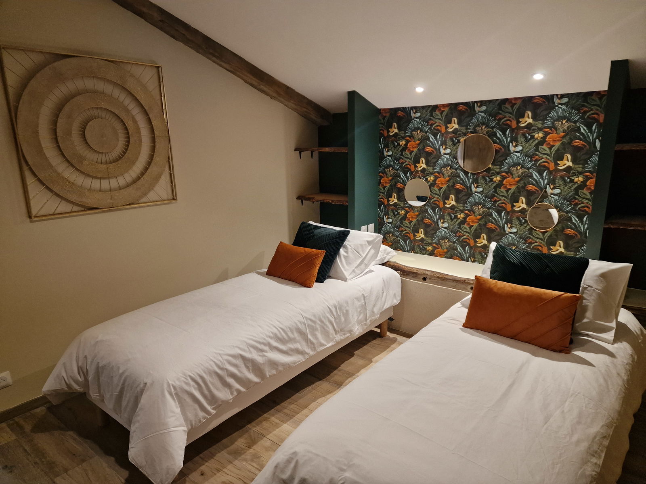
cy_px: 242
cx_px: 323
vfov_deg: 58.9
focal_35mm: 23
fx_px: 429
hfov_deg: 73.9
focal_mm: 6.4
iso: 400
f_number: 1.8
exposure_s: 1/100
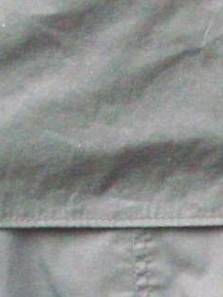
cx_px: 184
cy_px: 551
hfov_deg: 9.7
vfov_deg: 11.8
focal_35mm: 153
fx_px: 1312
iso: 464
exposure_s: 1/128
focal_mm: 6.2
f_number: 2.8
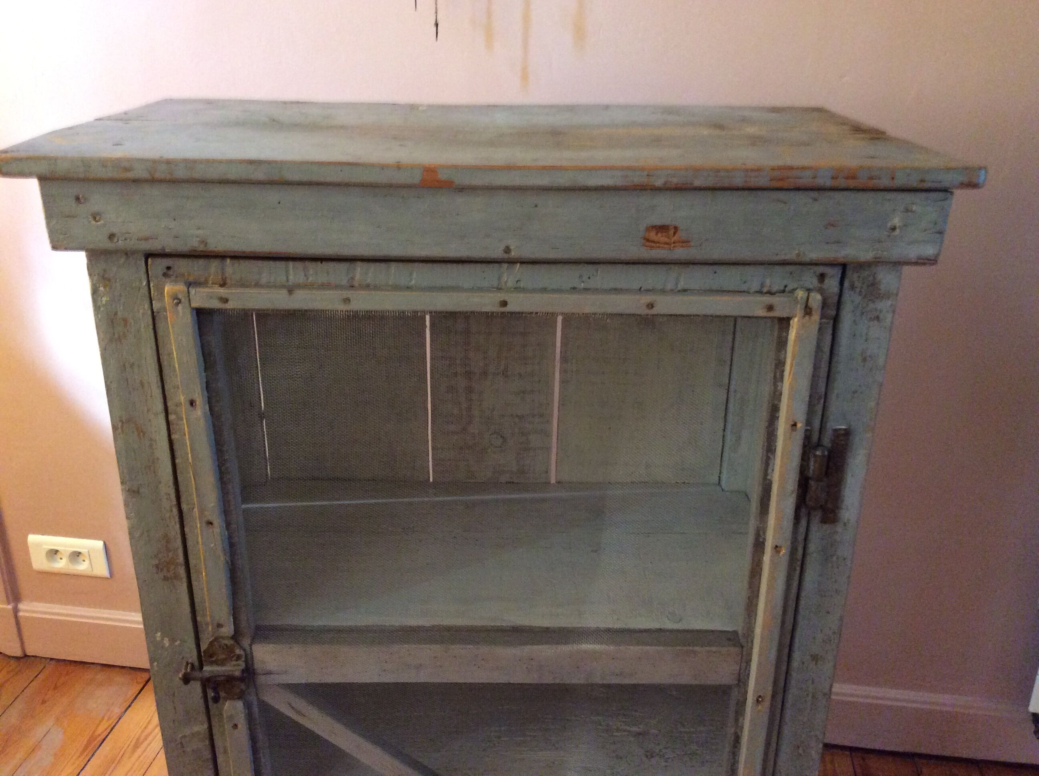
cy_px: 388
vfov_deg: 44.1
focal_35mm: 32
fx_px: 959
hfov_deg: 56.9
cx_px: 520
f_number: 2.4
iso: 250
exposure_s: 1/17
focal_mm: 3.3
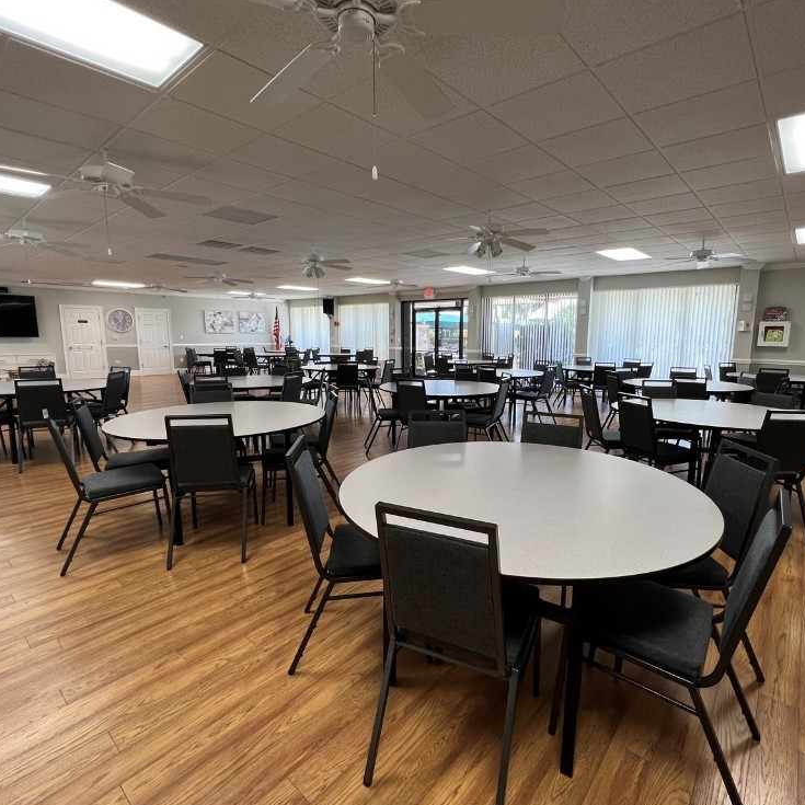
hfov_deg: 87.3
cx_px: 433
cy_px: 401
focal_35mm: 16
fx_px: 421
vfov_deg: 87.4
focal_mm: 1.57
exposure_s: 1/120
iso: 125
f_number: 1.8
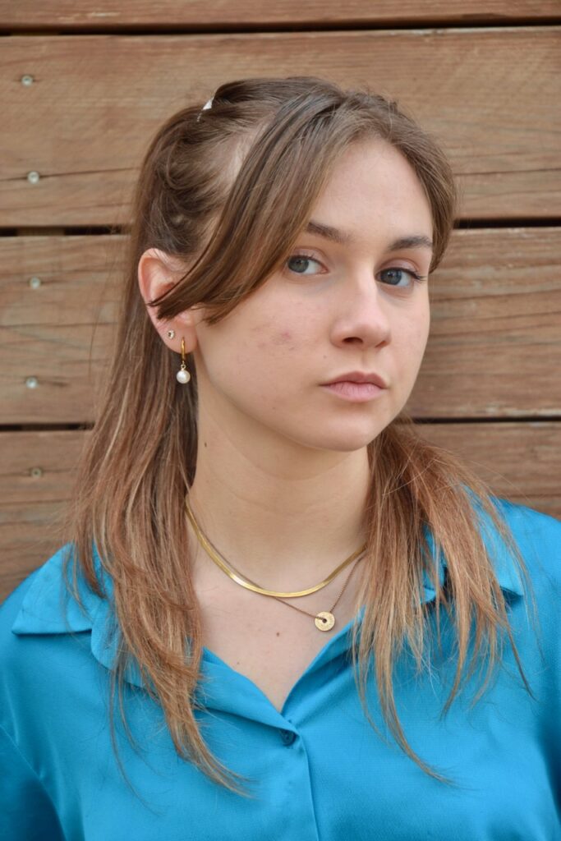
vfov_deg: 19.5
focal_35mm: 105
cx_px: 280
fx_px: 2453
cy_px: 420
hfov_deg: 13.0
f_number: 4.5
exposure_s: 1/125
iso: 450
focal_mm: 70
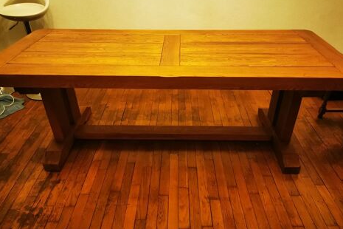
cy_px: 123
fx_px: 276
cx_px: 175
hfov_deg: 63.7
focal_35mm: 29
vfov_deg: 44.9
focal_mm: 5.58
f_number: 1.8
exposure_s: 1/20
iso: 1000
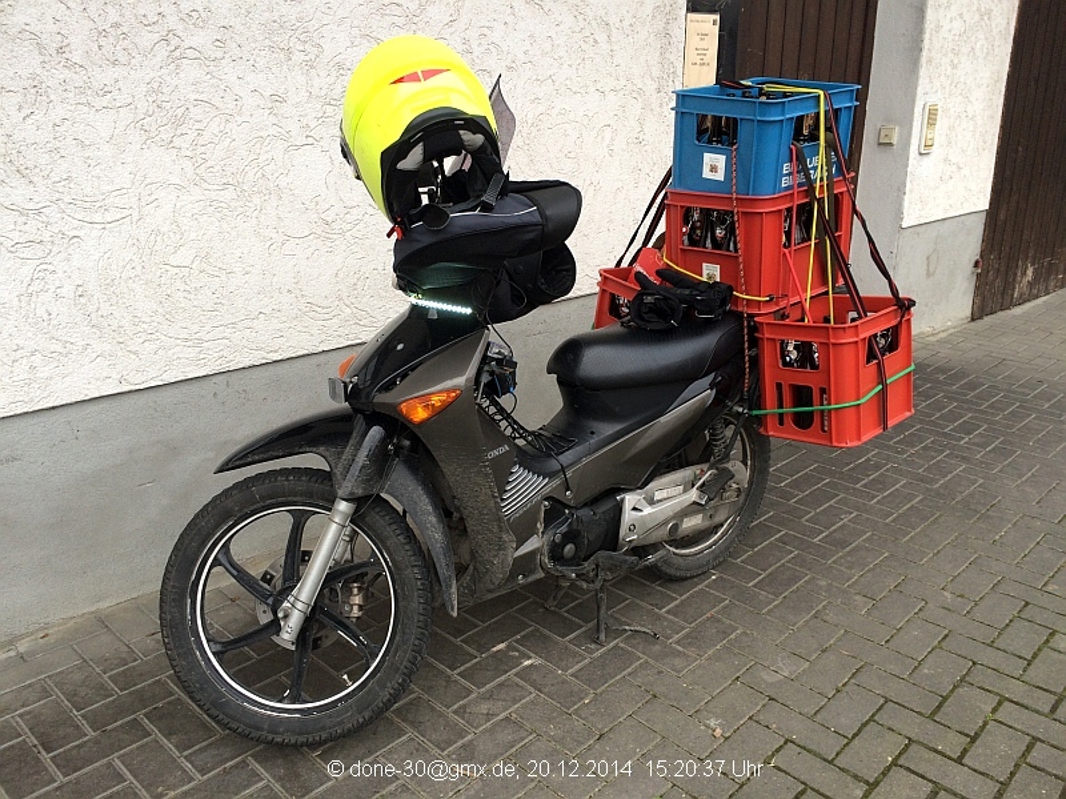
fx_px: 893
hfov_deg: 61.7
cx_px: 533
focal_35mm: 29
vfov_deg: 48.2
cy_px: 400
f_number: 2.2
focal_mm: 4.15
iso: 40
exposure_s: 1/60
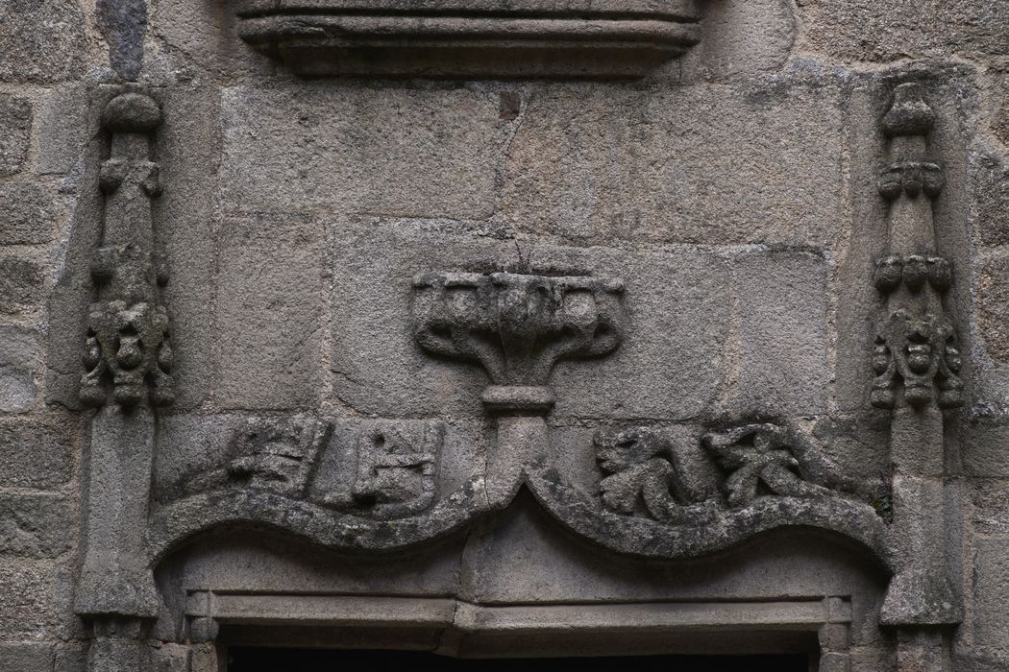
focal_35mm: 180
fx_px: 5045
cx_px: 504
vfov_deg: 7.6
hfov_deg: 11.4
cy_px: 336
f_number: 5
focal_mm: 180
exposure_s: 1/640
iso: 800
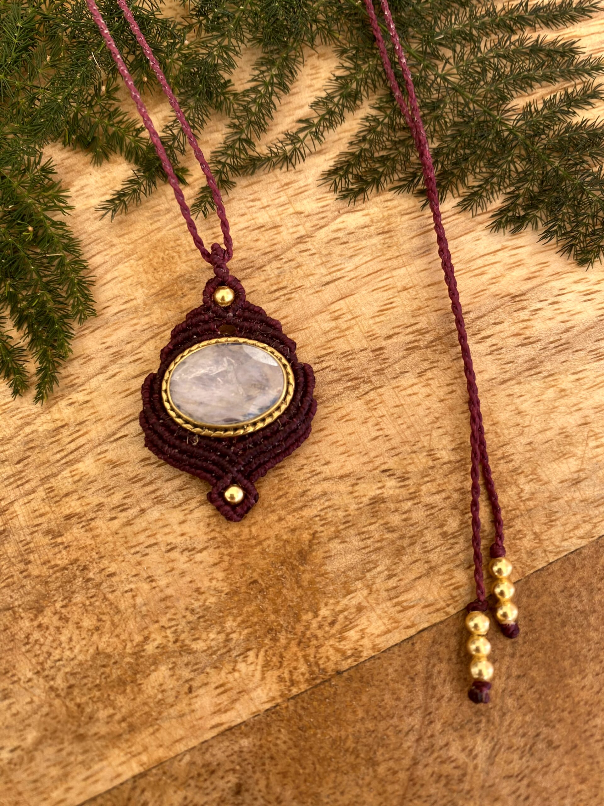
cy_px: 403
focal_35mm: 25
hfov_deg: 54.9
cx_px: 302
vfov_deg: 69.4
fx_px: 581
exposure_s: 1/128
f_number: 1.8
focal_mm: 4.25
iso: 32
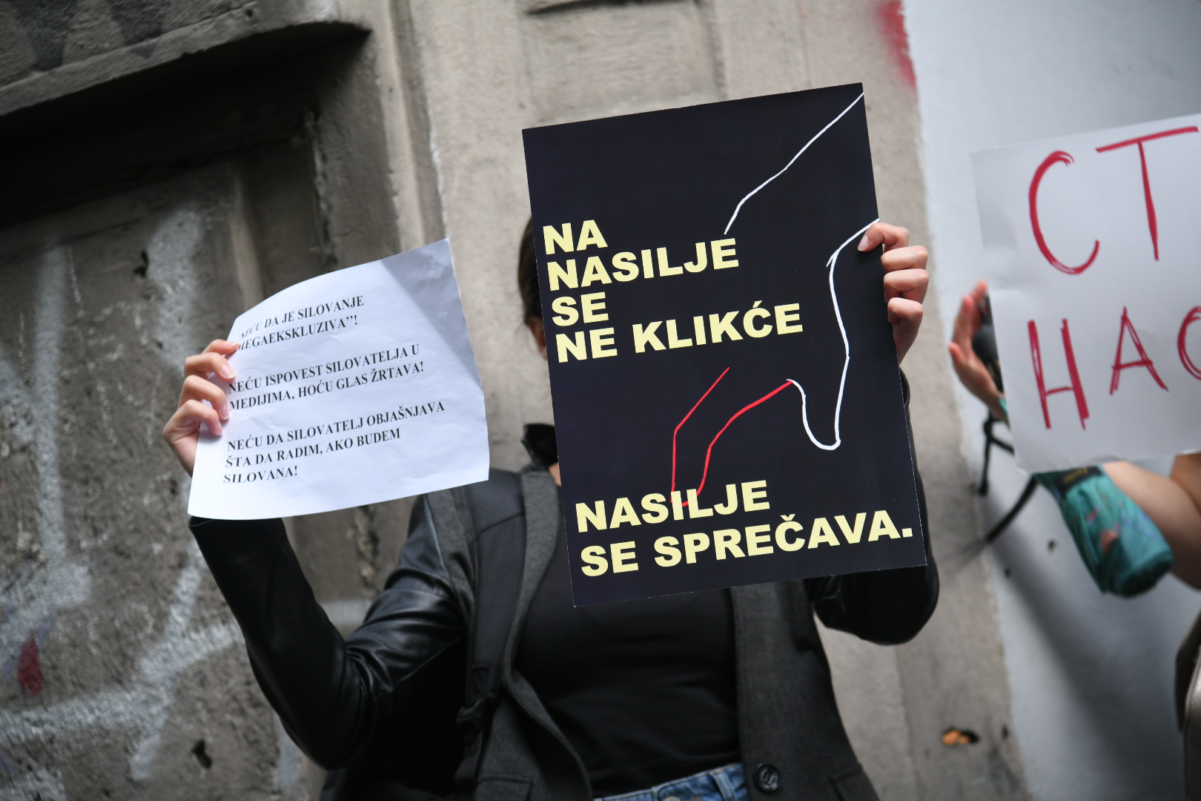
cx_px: 600
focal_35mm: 120
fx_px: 4003
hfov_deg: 17.1
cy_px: 400
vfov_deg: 11.4
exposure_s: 1/400
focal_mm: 120
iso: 400
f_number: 4
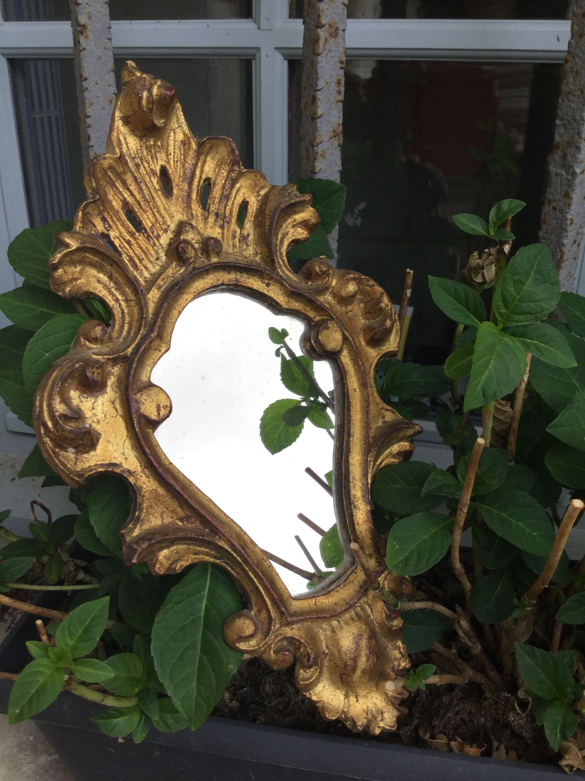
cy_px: 390
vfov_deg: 58.4
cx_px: 292
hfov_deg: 45.4
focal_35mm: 31
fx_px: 699
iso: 25
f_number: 2.4
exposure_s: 1/117
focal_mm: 3.3
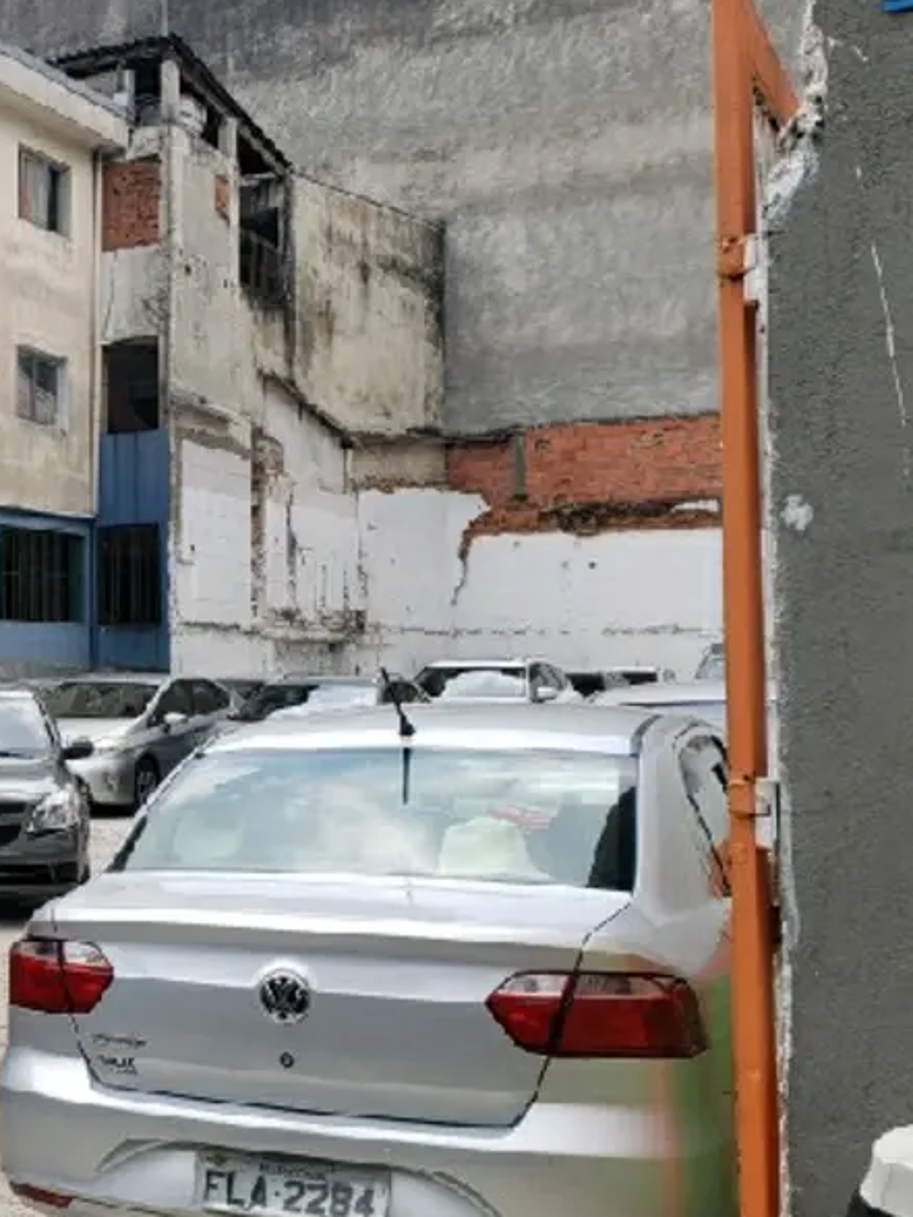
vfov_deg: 37.5
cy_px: 604
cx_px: -203
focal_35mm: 51
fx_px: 1794
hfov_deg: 25.4
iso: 50
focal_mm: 4.3
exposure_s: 1/714
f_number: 2.4
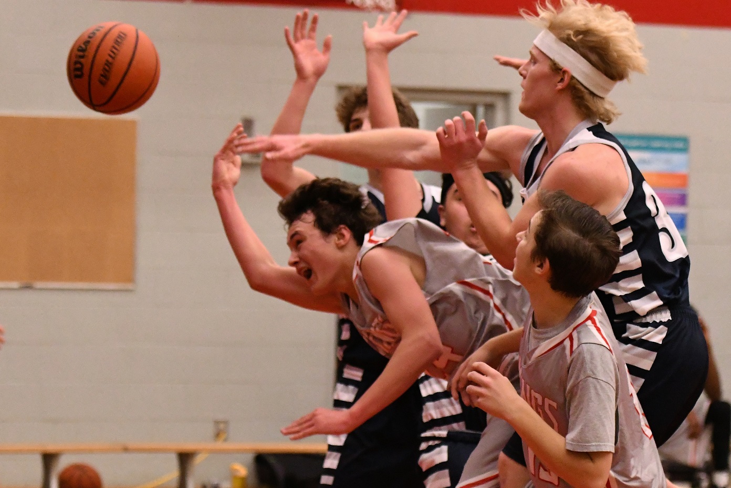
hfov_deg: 19.5
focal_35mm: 105
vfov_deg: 13.0
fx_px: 2132
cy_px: 244
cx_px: 366
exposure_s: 1/1000
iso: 5600
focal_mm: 70
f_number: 2.8
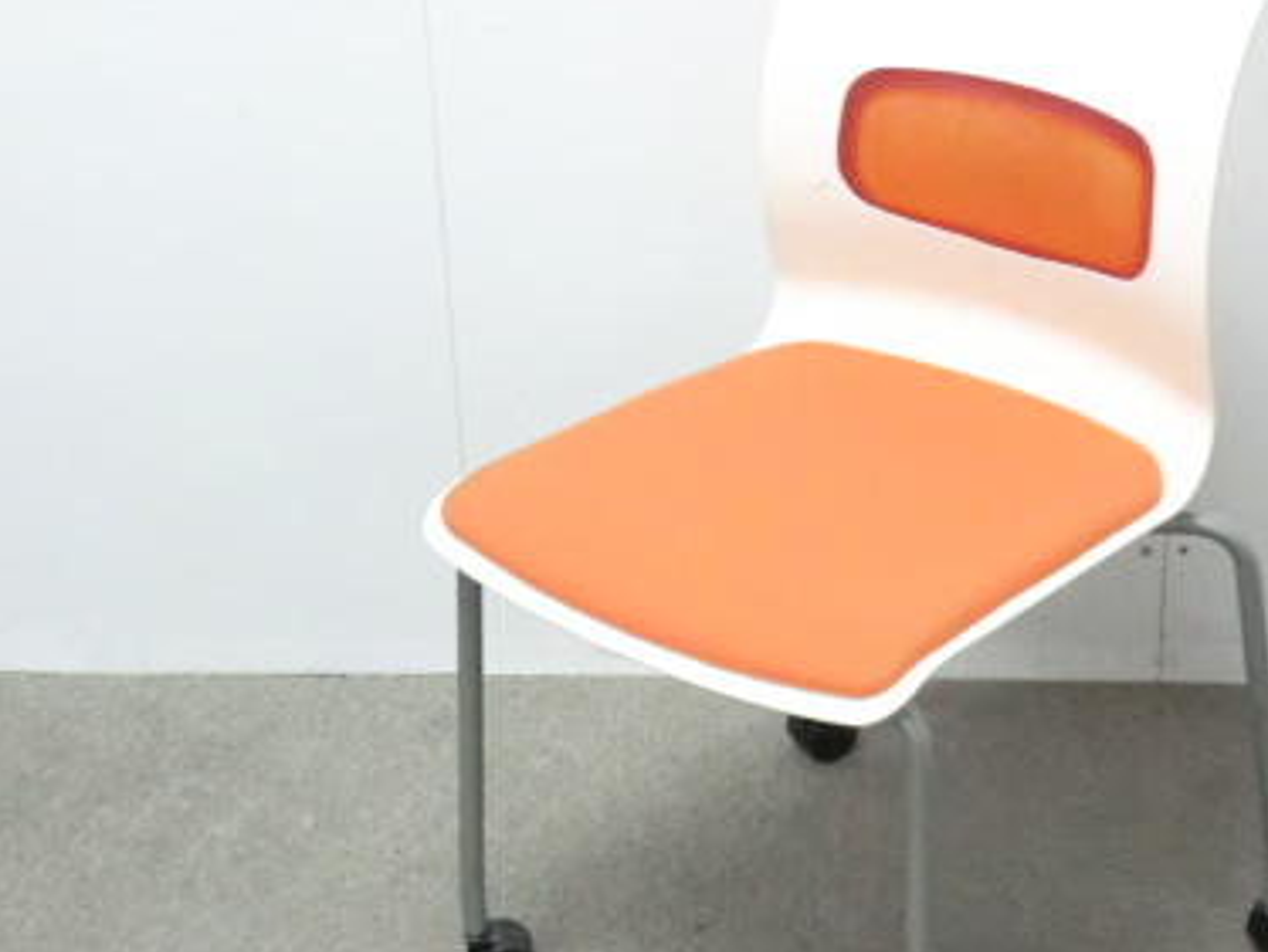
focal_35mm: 77
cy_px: 471
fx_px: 2822
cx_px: 861
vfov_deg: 19.2
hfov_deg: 25.2
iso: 800
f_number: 4.3
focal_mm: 8.2
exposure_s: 1/30
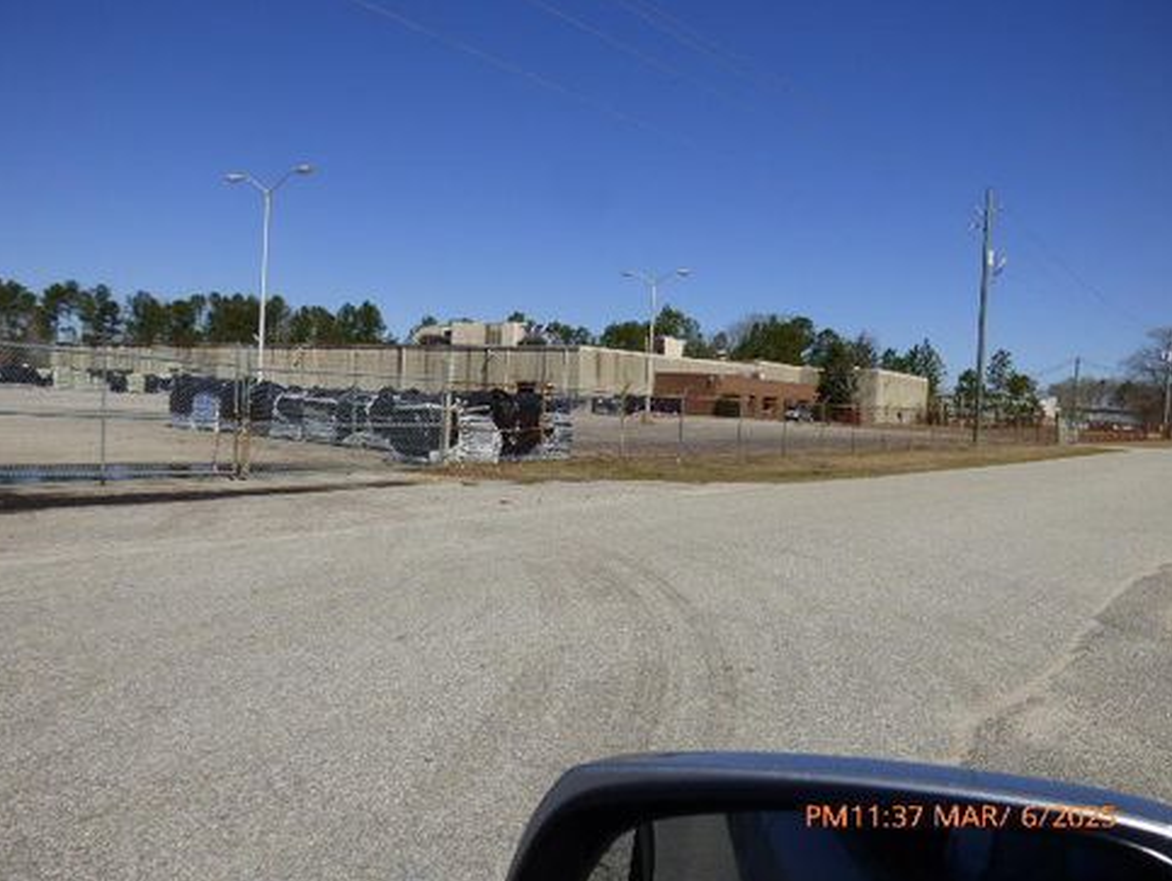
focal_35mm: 30
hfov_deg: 59.9
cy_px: 450
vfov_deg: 46.8
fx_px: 1016
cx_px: 585
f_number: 3.5
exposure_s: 1/2000
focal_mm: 5.04
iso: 100
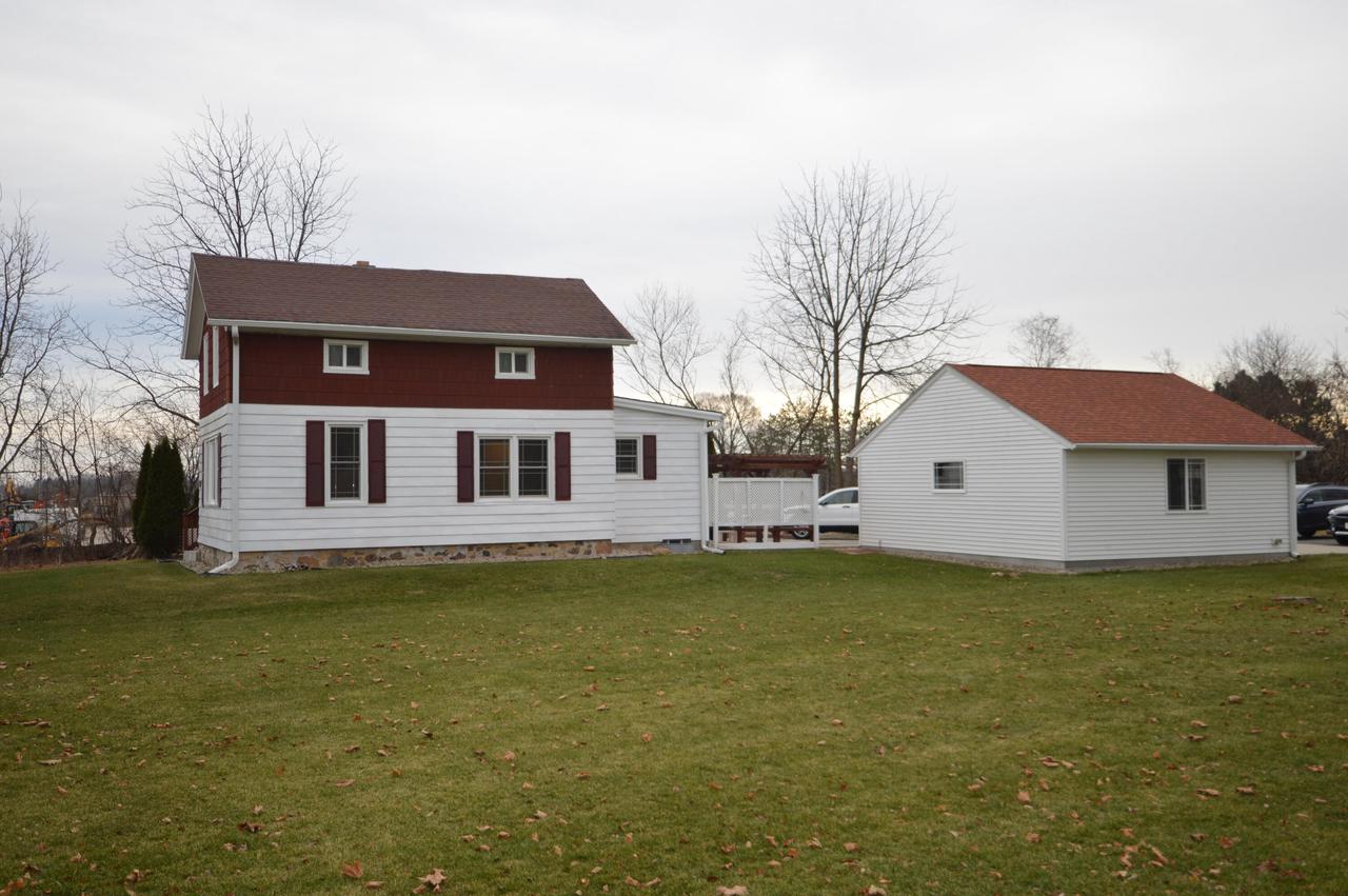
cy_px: 448
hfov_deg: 62.0
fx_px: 1122
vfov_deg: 43.5
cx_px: 674
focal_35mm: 30
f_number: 4.5
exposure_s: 1/125
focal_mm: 20
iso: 125
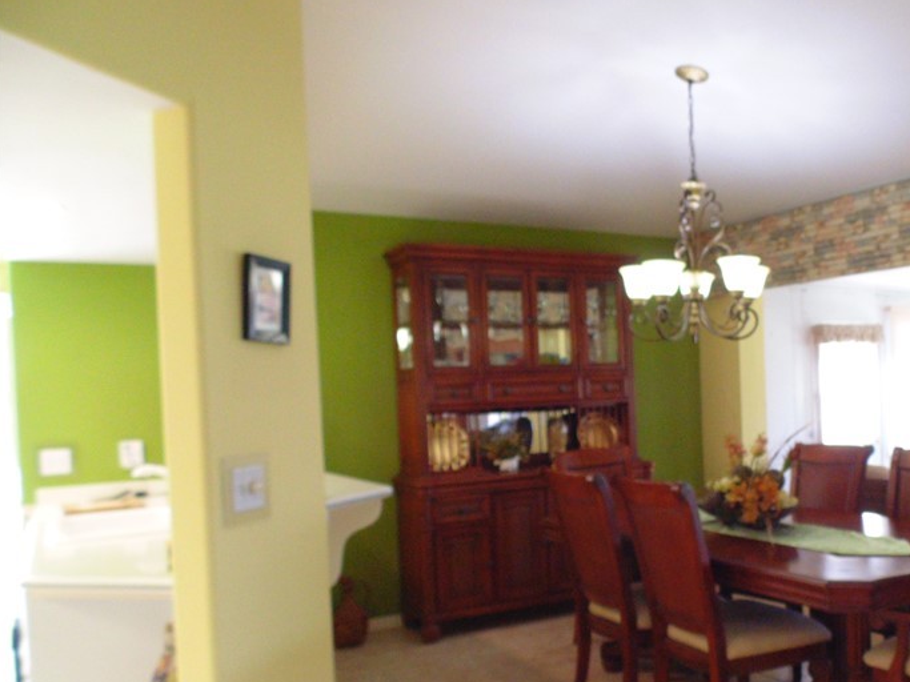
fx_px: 867
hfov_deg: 53.0
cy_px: 413
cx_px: 677
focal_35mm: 33
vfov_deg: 42.7
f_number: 3.1
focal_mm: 4
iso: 250
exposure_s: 1/30
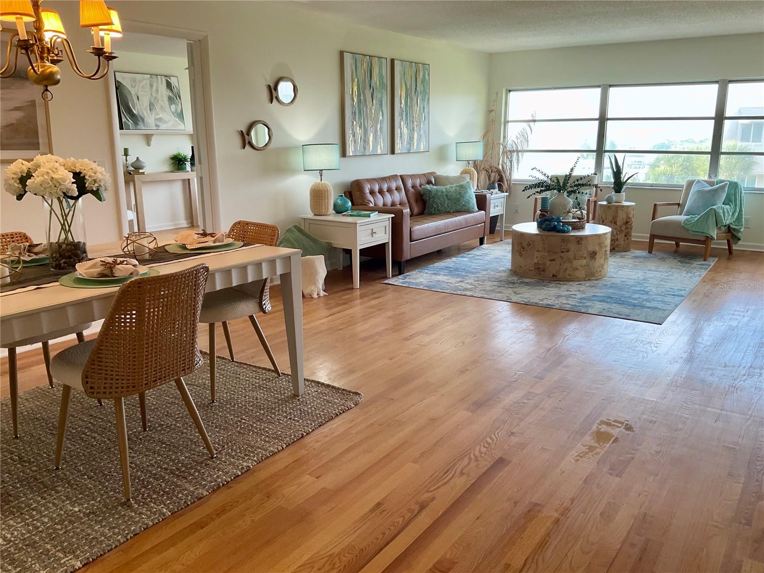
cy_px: 286
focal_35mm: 29
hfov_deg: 61.7
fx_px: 640
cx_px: 382
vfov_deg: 48.2
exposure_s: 1/60
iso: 40
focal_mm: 3
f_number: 1.8
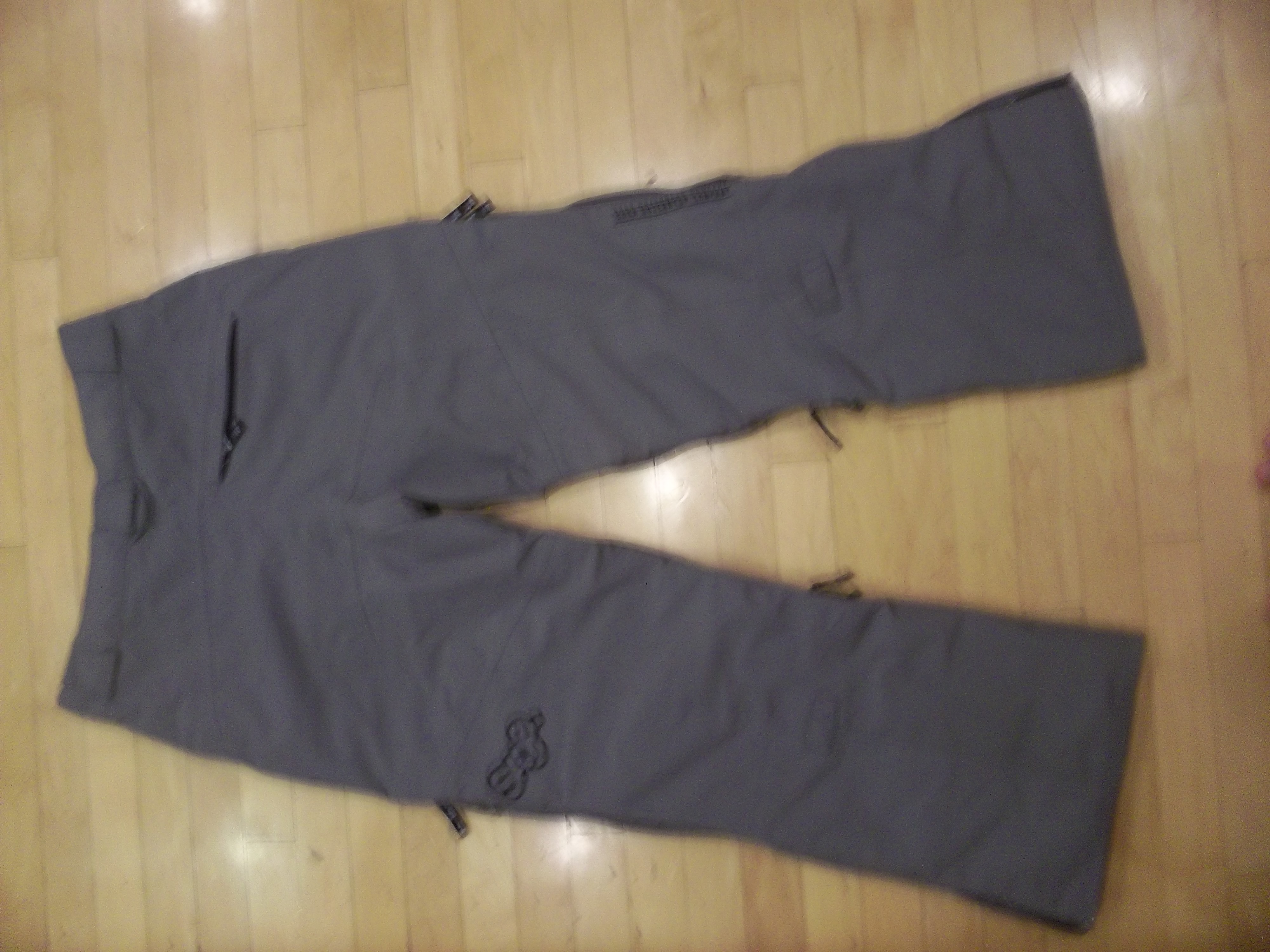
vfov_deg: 37.7
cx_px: 635
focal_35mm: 38
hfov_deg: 49.0
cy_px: 476
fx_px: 1394
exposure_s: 1/10
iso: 160
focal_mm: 6.3
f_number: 4.5
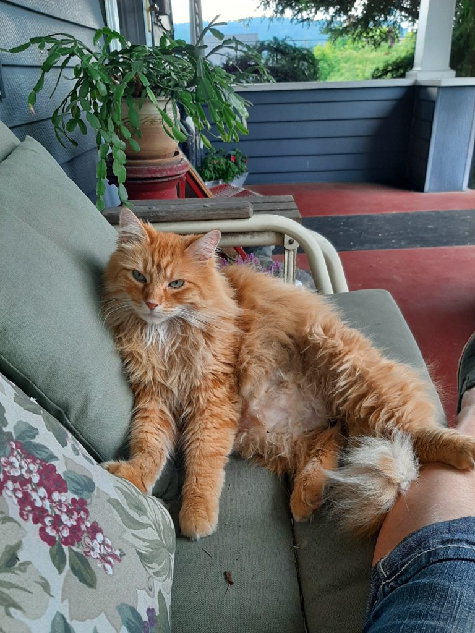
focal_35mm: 26
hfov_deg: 53.1
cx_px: 238
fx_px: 476
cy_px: 316
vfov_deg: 67.3
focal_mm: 3.93
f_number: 1.7
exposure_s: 1/120
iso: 64
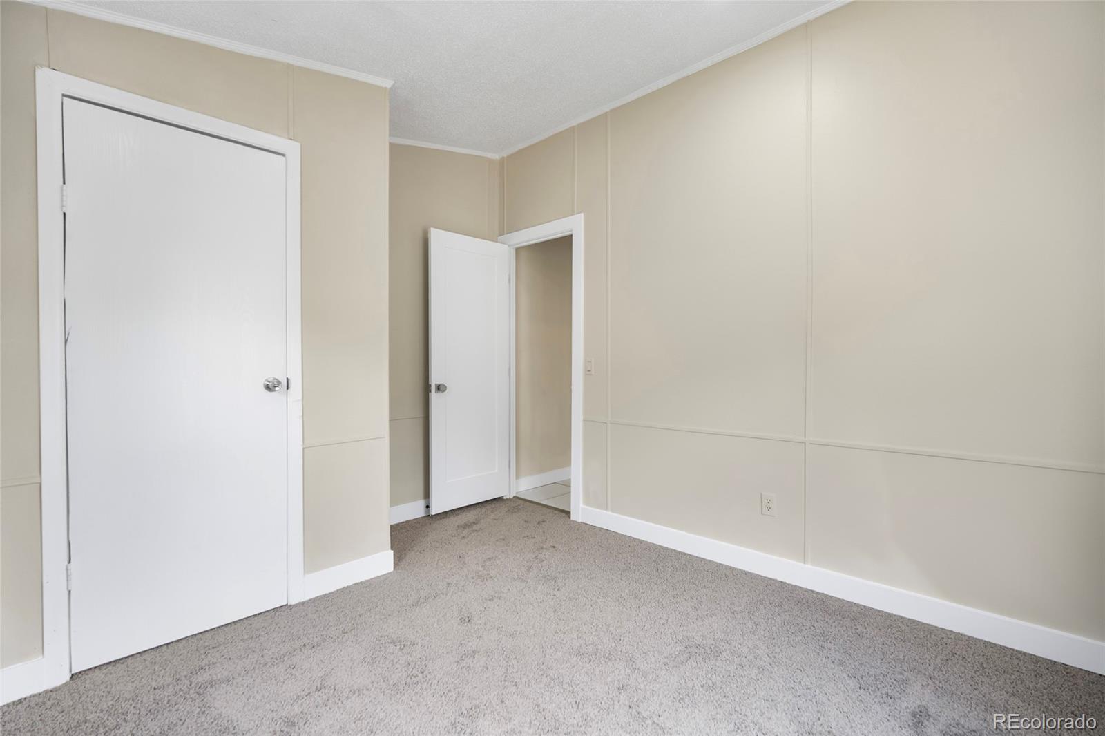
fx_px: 506
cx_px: 552
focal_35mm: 16
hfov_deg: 95.0
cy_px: 368
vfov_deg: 72.0
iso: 320
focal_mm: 16.5
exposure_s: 1/50
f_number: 4
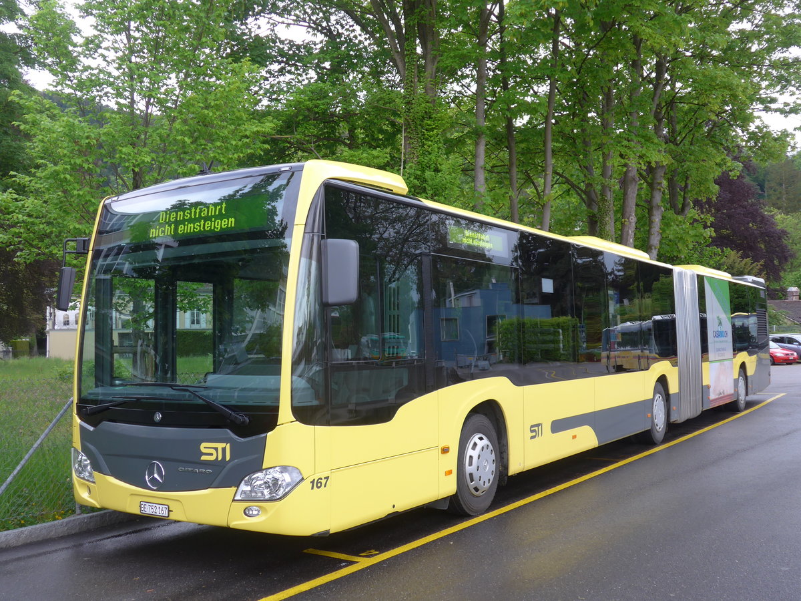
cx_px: 400
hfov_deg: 51.4
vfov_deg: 39.7
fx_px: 833
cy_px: 300
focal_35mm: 36
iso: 80
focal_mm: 7.5
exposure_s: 1/160
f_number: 2.8
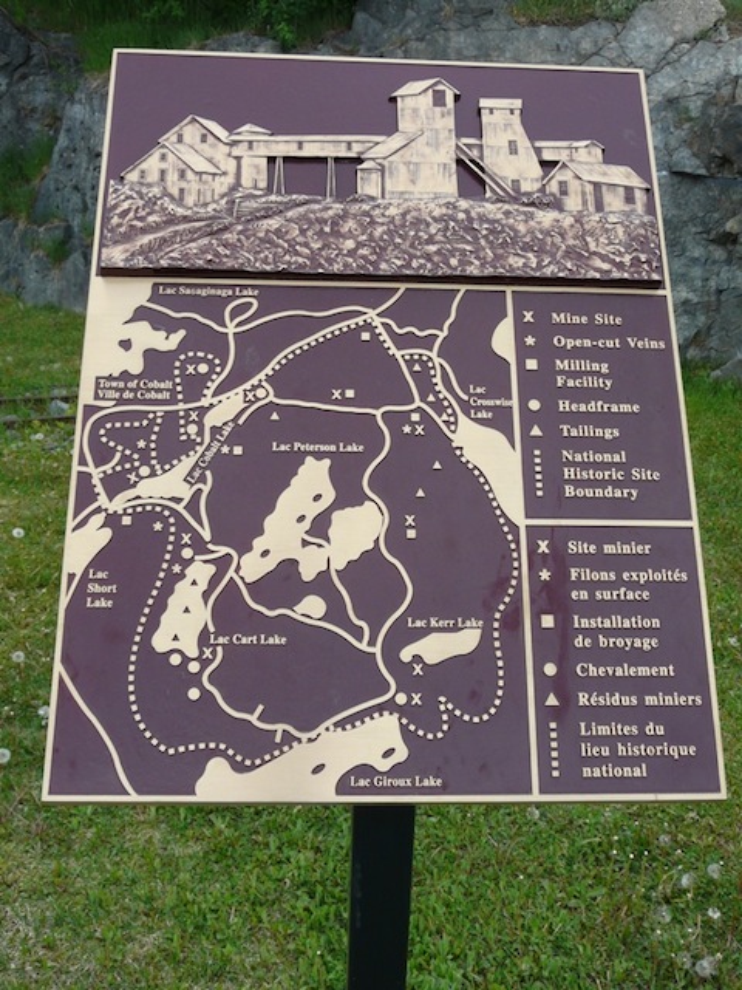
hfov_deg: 38.7
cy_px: 495
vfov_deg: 50.1
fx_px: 1057
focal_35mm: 37
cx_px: 371
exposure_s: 1/100
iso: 100
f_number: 3.6
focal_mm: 6
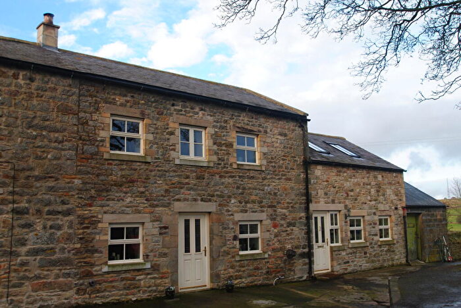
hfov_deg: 53.1
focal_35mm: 36
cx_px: 230
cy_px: 154
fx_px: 461
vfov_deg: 36.9
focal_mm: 24
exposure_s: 1/60
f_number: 8
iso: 200
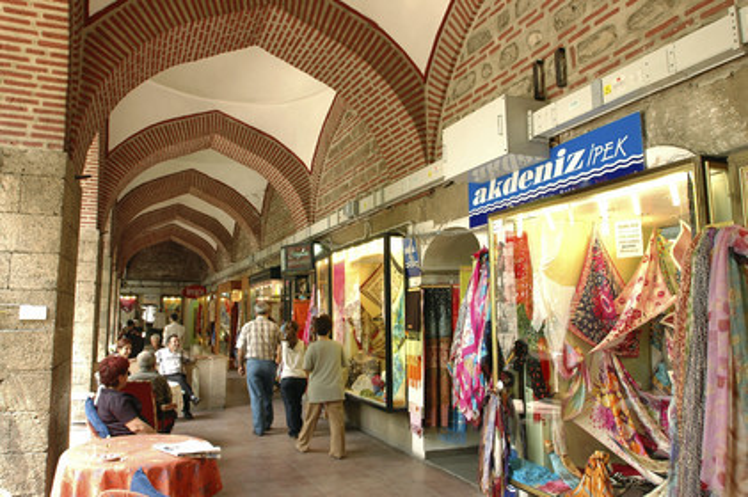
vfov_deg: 50.3
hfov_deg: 70.5
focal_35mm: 26
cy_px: 248
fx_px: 529
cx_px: 374
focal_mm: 17
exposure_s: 1/50
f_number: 4
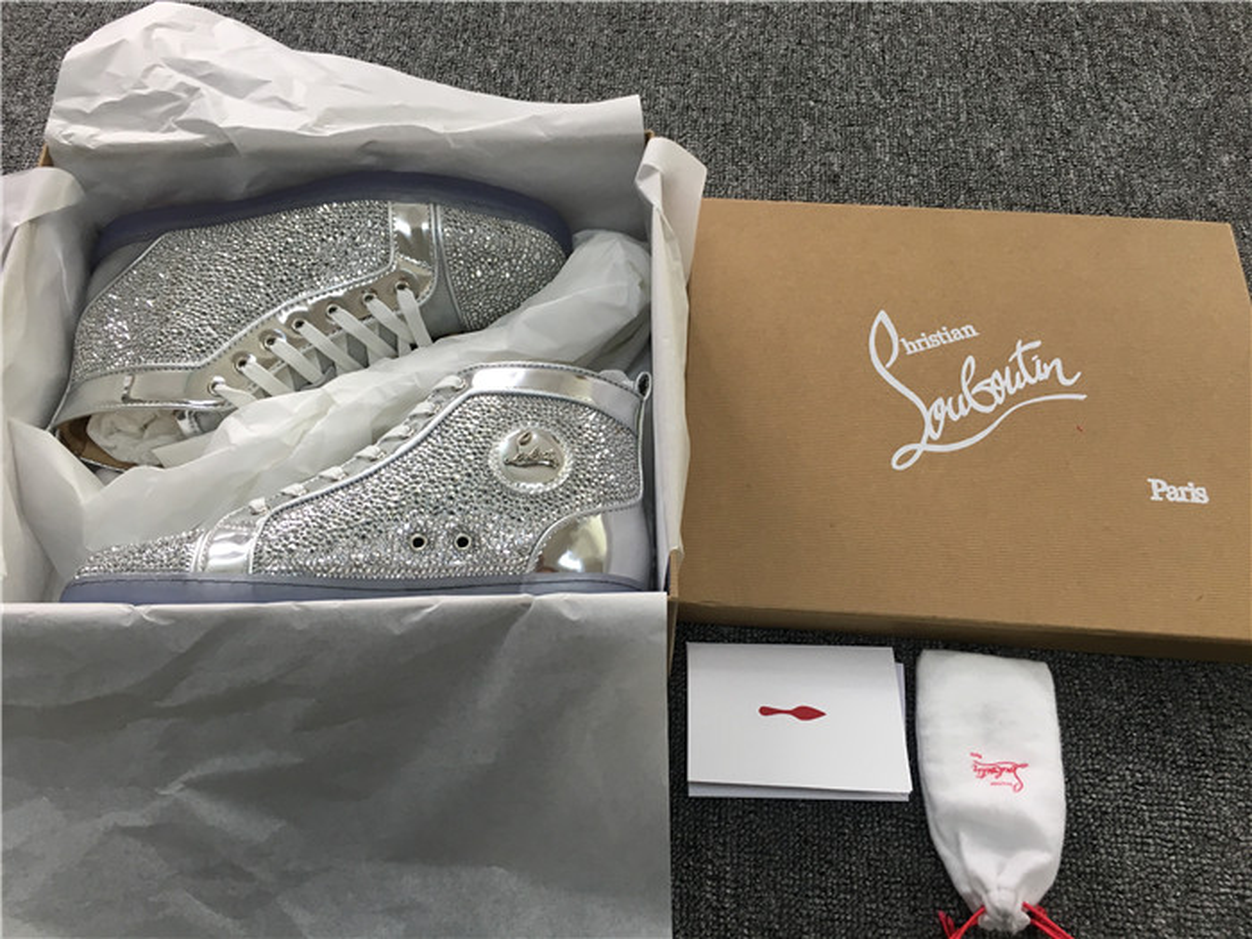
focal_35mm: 29
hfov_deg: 61.7
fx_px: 1049
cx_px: 626
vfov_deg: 48.2
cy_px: 470
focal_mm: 4.15
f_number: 2.2
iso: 40
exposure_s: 1/33
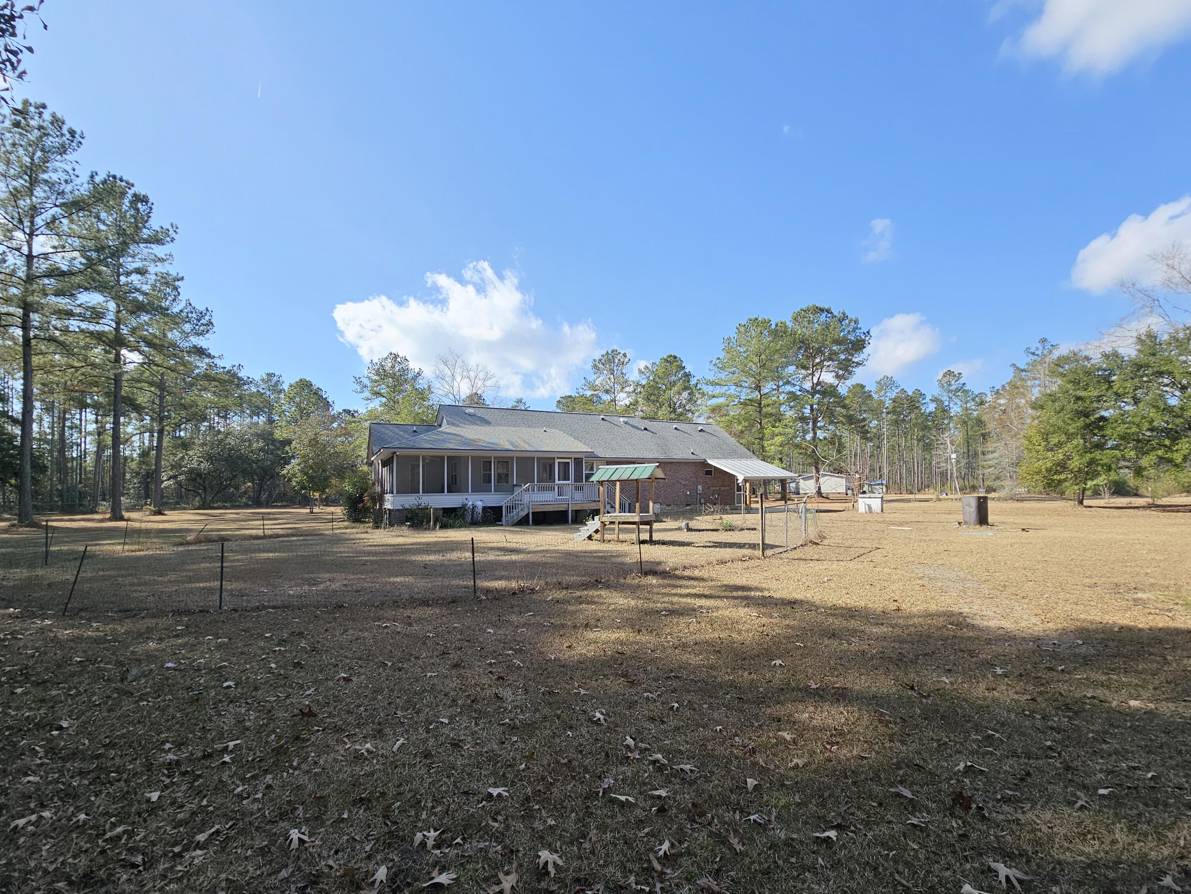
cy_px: 447
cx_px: 596
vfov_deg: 89.9
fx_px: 447
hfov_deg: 106.2
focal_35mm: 13
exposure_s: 1/1484
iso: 50
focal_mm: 2.2
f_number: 2.2
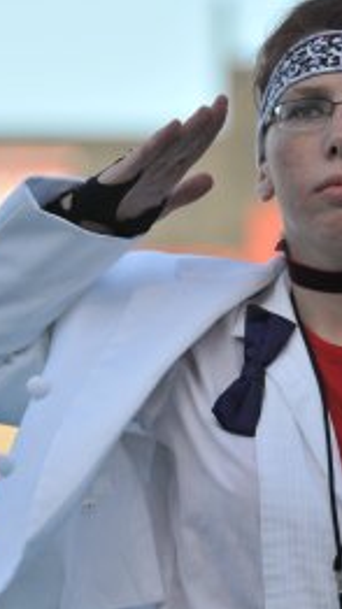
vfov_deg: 5.7
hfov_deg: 3.2
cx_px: 322
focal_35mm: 378
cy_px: 323
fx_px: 6109
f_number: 2.8
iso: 200
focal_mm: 105
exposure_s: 1/1600
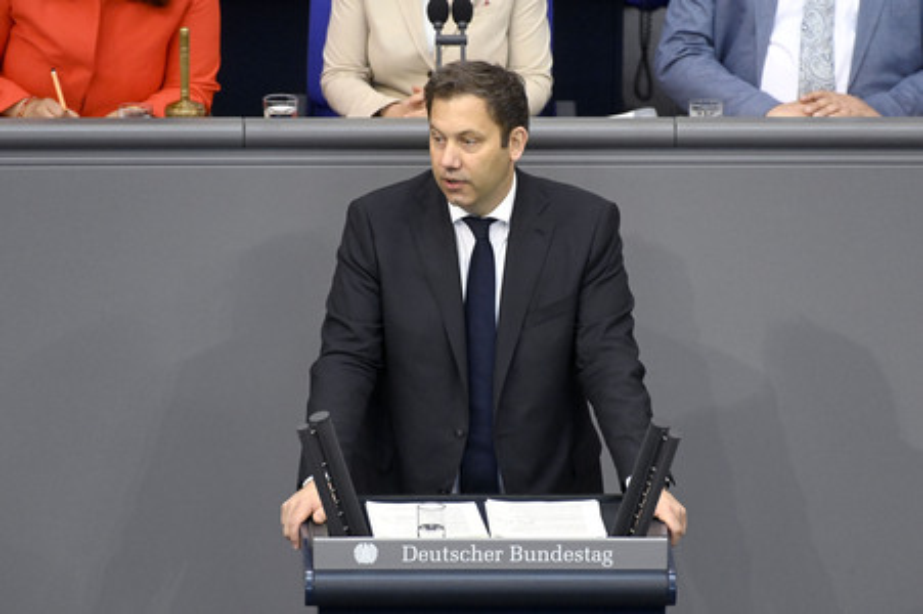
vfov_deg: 2.7
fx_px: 12810
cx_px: 462
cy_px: 307
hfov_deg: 4.1
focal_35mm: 500
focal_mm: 500
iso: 10000
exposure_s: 1/640
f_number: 5.6
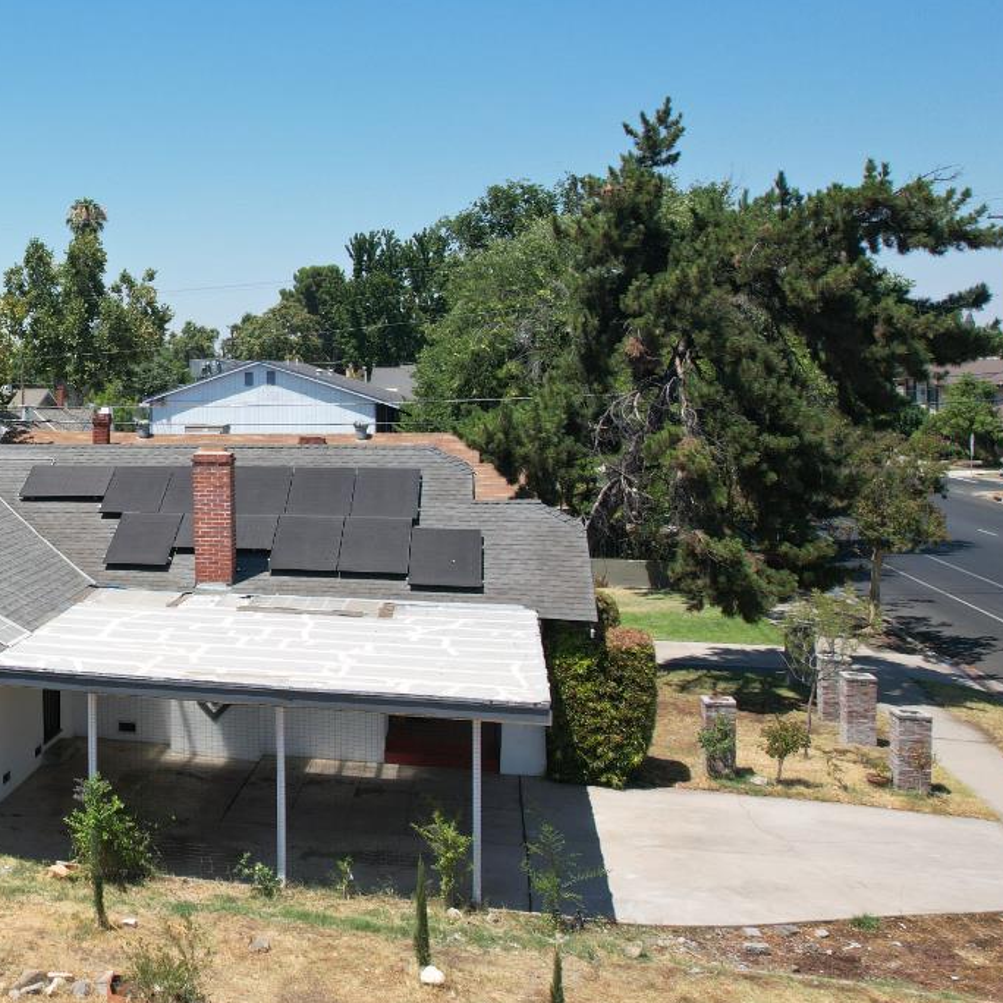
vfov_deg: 40.6
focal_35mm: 41
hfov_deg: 36.2
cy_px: 367
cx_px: -37
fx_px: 1344
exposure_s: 1/1600
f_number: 2.8
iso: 100
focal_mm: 8.38
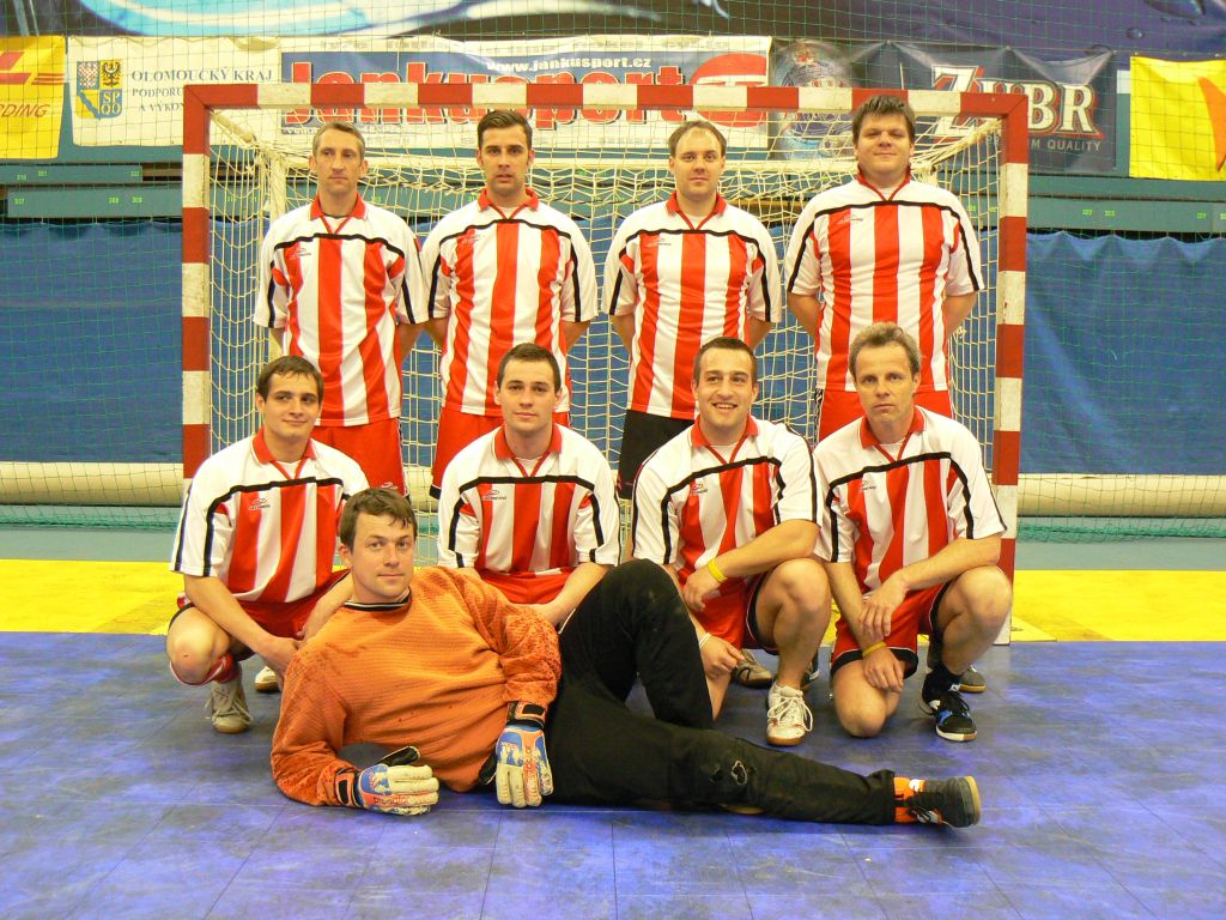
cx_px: 613
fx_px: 1275
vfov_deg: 39.7
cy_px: 460
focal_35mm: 36
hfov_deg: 51.4
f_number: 2.8
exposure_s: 1/15
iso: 200
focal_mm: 6
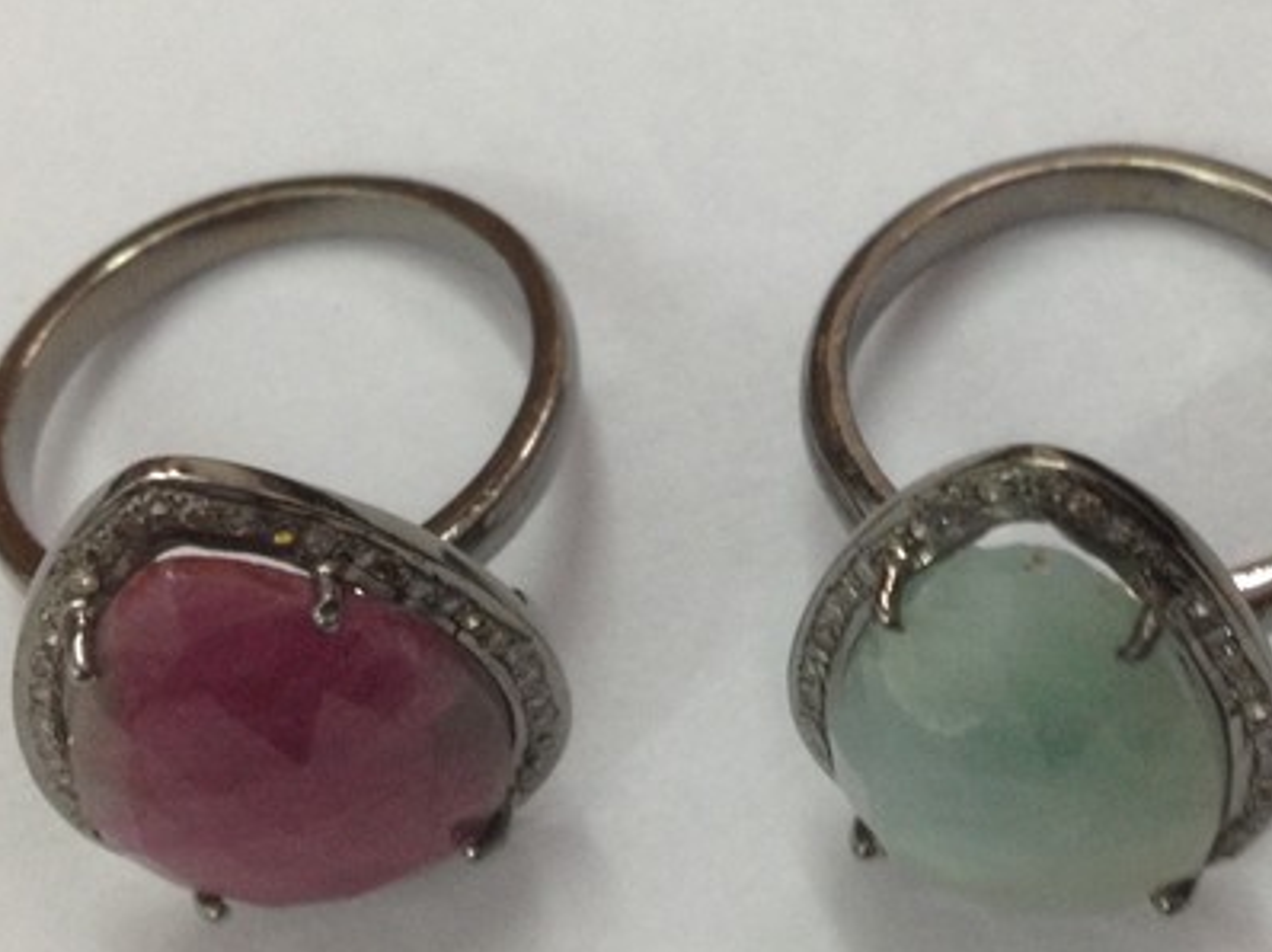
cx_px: 741
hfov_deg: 42.8
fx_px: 1616
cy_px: 510
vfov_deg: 32.8
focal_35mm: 44
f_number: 2.4
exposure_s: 1/20
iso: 100
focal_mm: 4.28
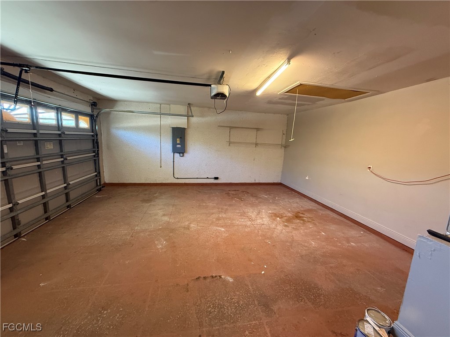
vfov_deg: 85.7
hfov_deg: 102.1
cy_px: 168
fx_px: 182
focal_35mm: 14
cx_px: 225
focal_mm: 2.22
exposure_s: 1/60
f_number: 2.2
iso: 320
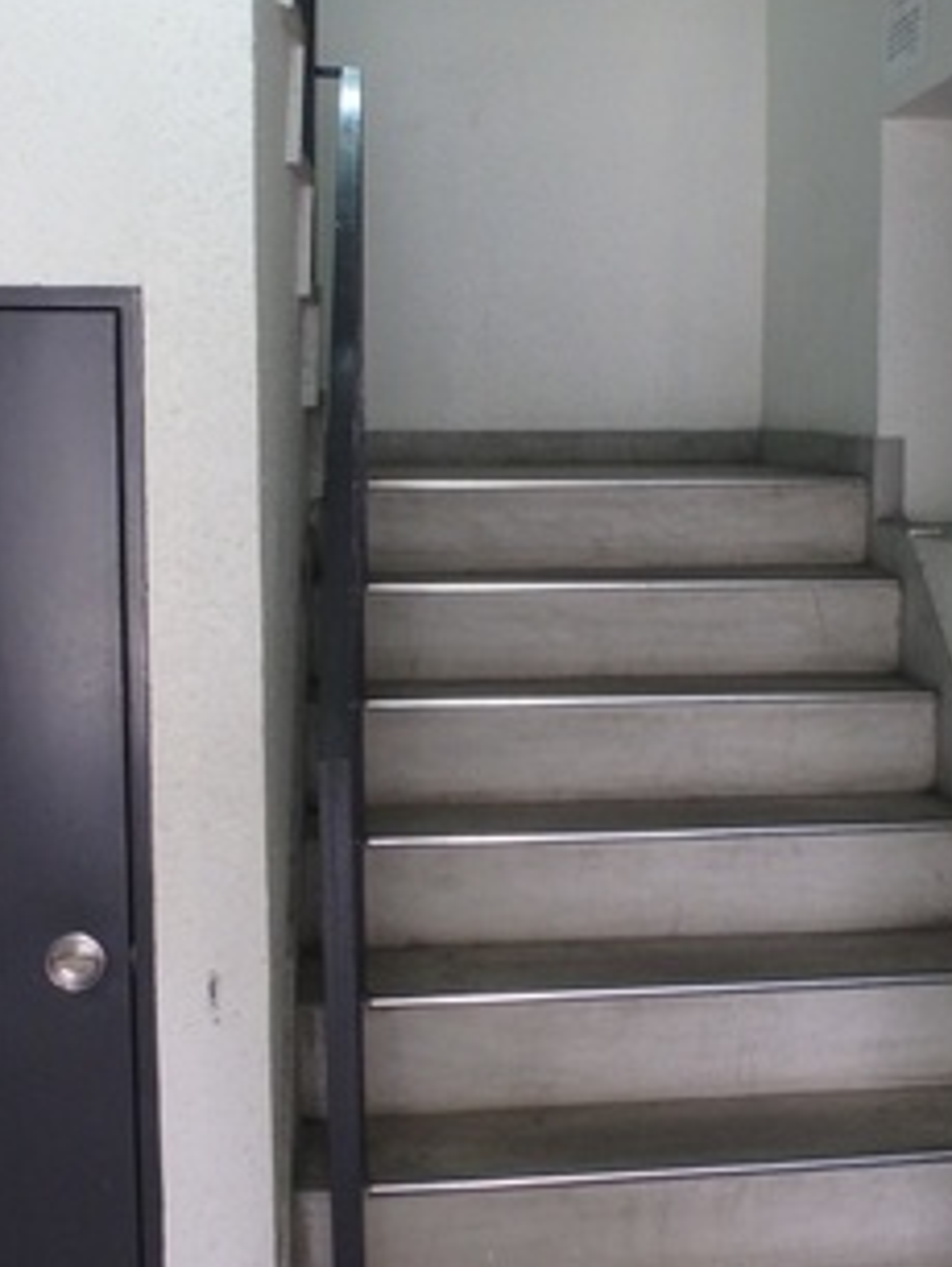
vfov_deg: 39.5
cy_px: 530
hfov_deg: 30.1
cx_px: 639
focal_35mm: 48
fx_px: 1758
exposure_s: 1/30
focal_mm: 3.7
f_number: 3.5
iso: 250
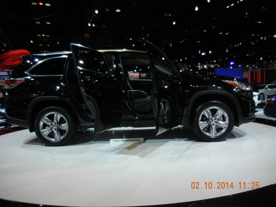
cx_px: 138
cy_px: 104
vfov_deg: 46.8
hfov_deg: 60.0
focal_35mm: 30
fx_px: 239
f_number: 3.5
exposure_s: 1/157
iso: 160
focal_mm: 5.4
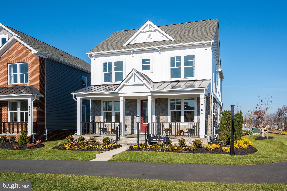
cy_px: 96
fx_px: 239
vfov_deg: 43.5
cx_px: 144
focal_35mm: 30
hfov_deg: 62.0
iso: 100
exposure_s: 1/200
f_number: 13
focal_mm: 30
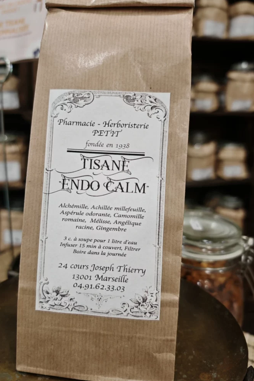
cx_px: 116
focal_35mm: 29
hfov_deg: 44.9
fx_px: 307
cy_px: 186
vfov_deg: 63.7
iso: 200
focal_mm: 6.83
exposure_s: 1/50
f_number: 1.4
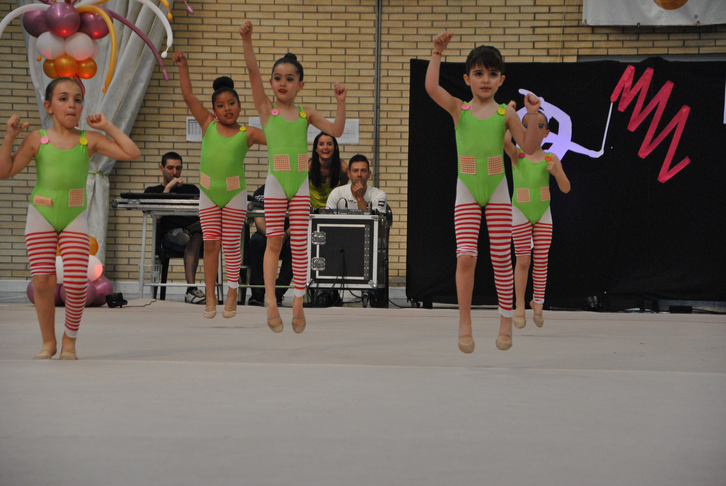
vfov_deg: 10.7
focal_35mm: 129
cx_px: 363
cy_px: 243
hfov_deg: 15.9
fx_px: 2605
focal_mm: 86
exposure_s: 1/320
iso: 800
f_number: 5.3
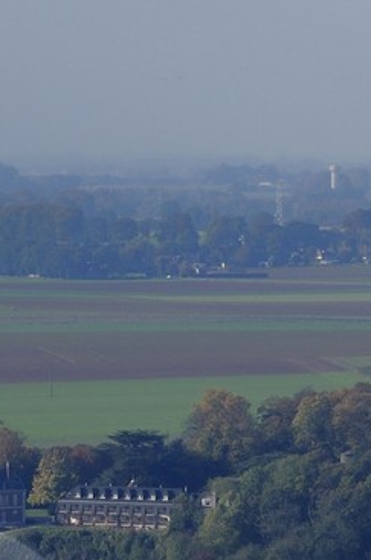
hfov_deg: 2.7
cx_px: -218
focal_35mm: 507
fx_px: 7859
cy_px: 955
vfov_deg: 4.0
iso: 400
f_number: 9
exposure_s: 1/800
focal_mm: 116
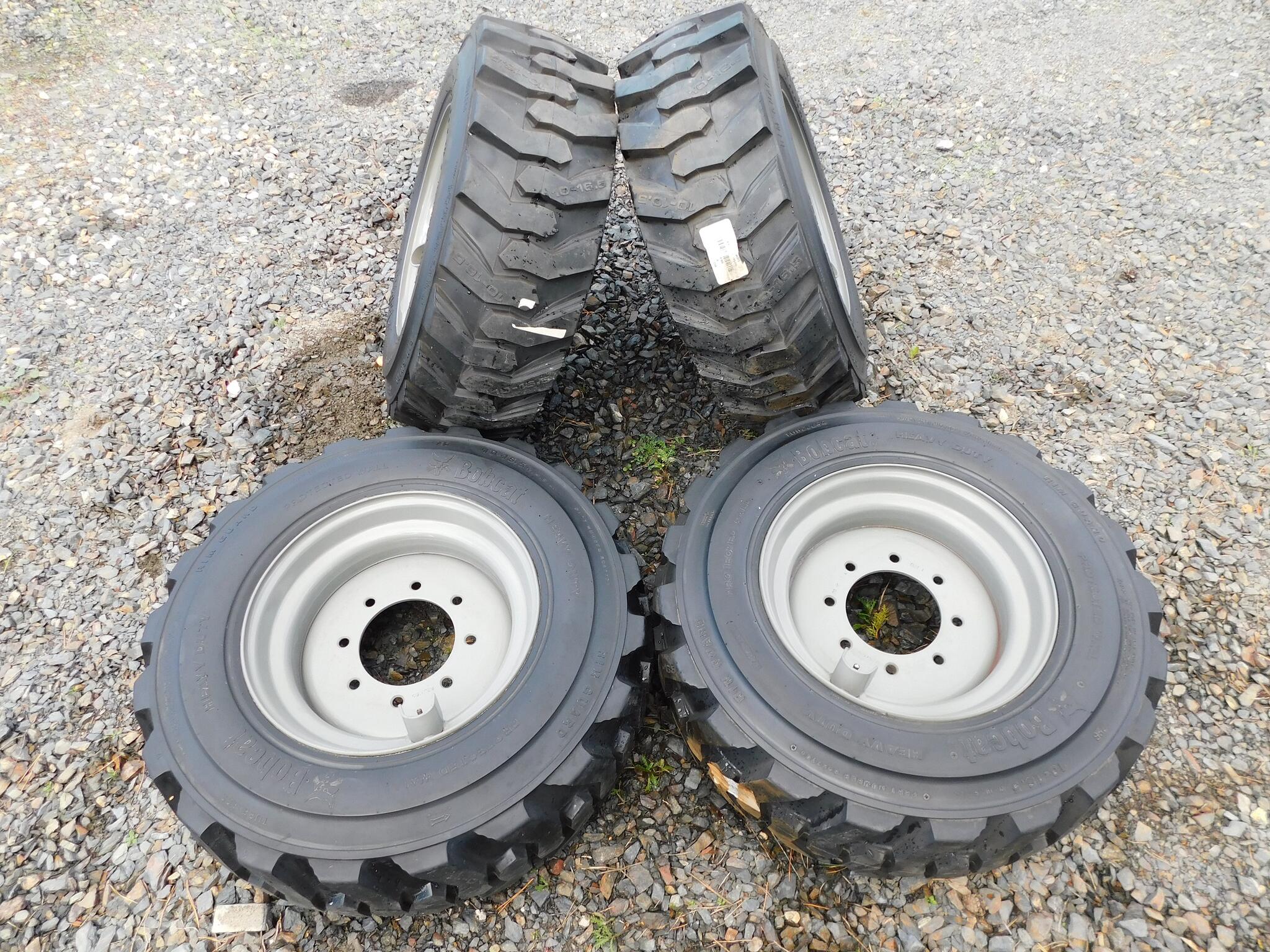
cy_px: 476
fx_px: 844
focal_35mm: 23
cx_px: 635
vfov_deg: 58.9
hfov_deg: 73.9
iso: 125
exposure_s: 1/160
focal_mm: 4
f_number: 3
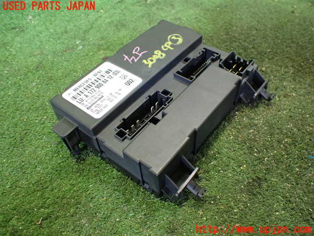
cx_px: 157
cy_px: 118
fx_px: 272
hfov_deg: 60.0
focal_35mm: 30
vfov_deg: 46.8
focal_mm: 5.4
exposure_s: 1/40
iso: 800
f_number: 2.3
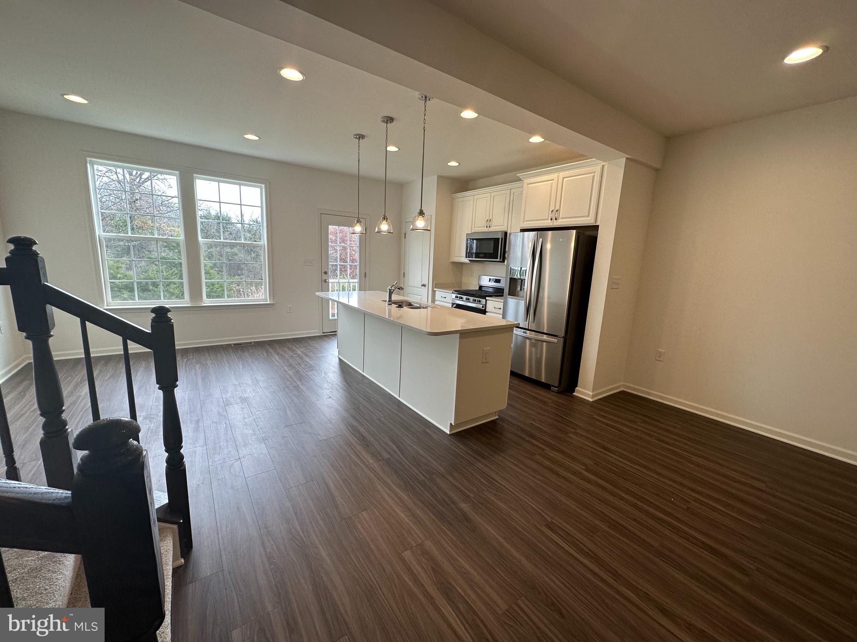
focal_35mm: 14
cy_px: 321
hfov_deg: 102.1
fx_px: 347
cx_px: 428
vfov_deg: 85.7
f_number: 2.2
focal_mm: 2.22
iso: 64
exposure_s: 1/120
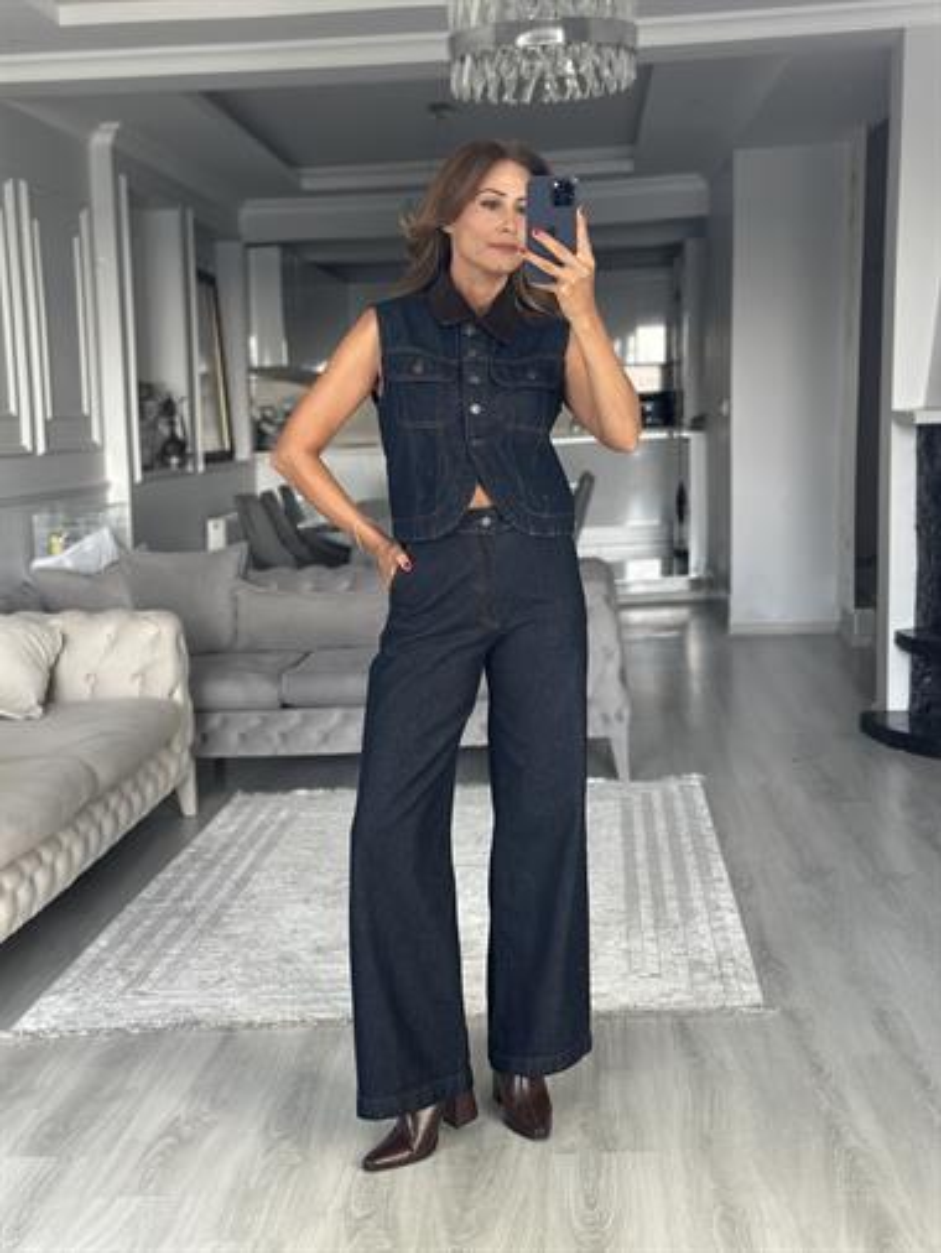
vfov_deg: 39.6
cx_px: 470
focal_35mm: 48
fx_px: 1738
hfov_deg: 30.3
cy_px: 626
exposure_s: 1/70
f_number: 1.78
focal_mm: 6.86
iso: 125
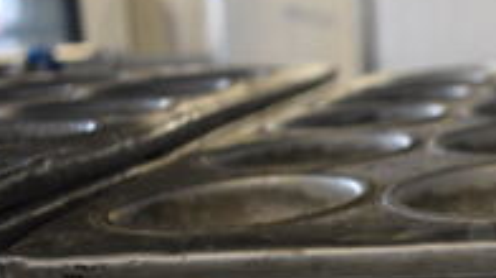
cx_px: 638
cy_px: 336
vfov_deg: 13.3
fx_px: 1157
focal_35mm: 88
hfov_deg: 21.9
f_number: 3.5
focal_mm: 18
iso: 800
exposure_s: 1/125
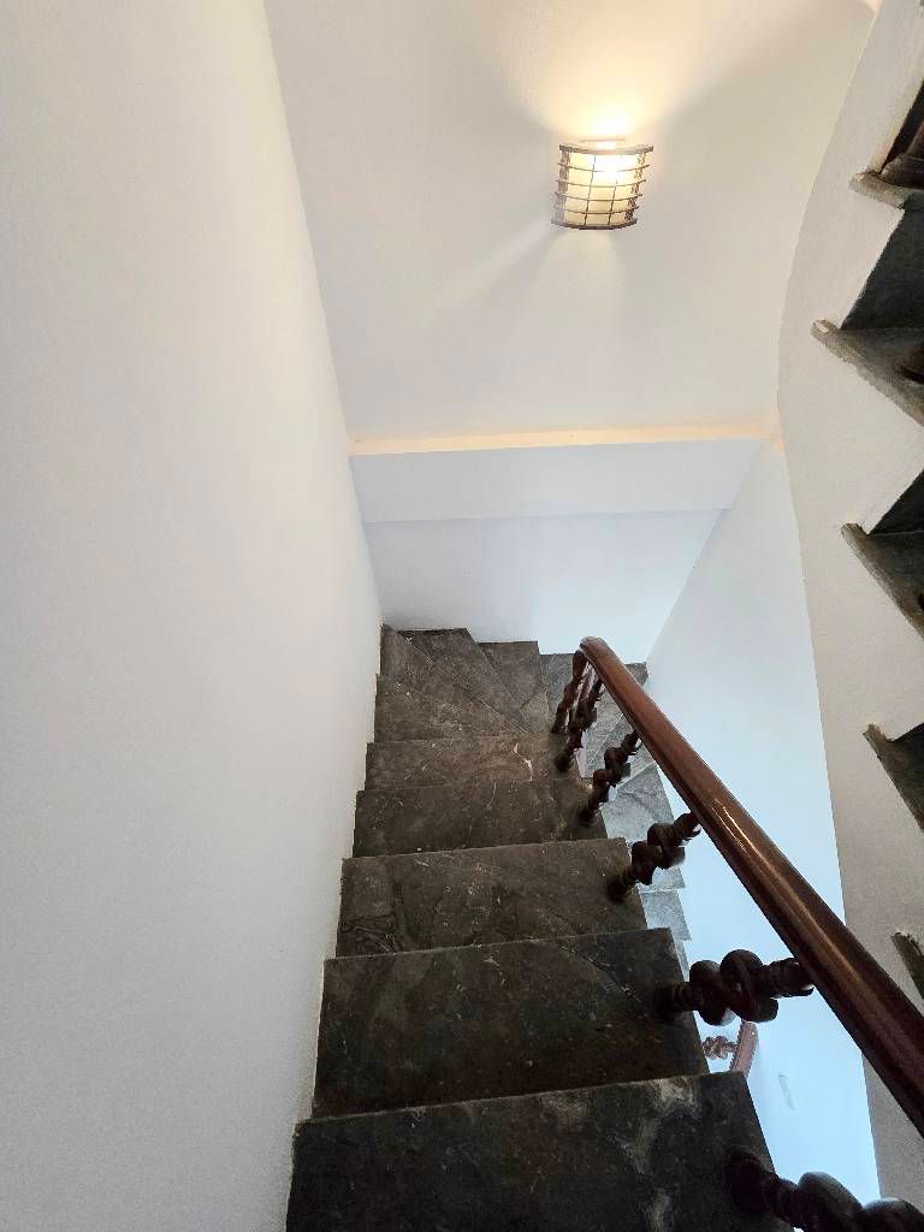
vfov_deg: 106.2
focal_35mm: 13
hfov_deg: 89.9
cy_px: 616
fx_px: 463
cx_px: 462
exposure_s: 1/50
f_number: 2.2
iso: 800
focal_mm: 2.2
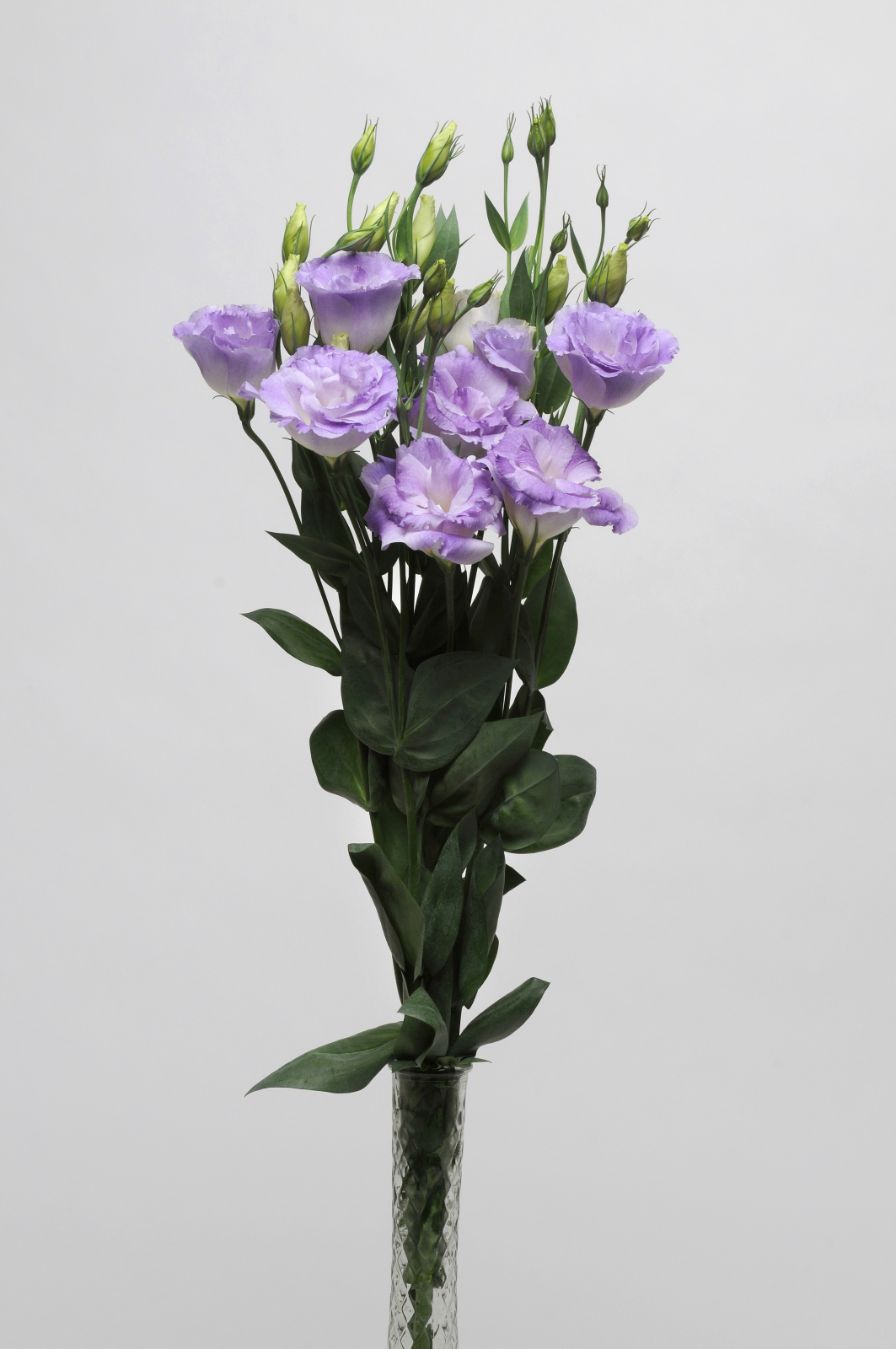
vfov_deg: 19.5
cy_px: 674
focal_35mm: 105
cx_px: 448
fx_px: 3929
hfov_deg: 13.0
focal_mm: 70
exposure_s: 1/60
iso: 200
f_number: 13
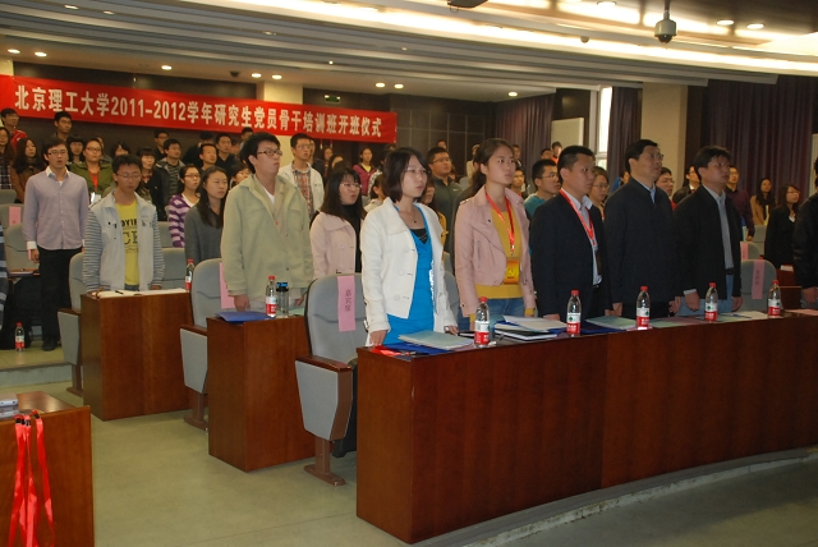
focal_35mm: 38
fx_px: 853
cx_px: 409
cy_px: 274
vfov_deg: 35.6
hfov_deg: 51.2
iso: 800
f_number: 5
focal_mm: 25
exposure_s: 1/60
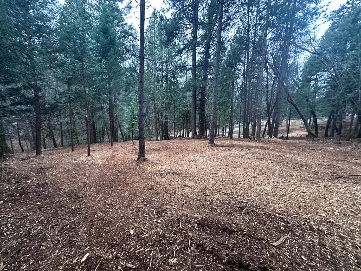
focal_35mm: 14
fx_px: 146
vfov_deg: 85.7
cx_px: 180
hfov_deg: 102.1
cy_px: 136
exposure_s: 1/60
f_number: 2.2
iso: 640
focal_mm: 2.22
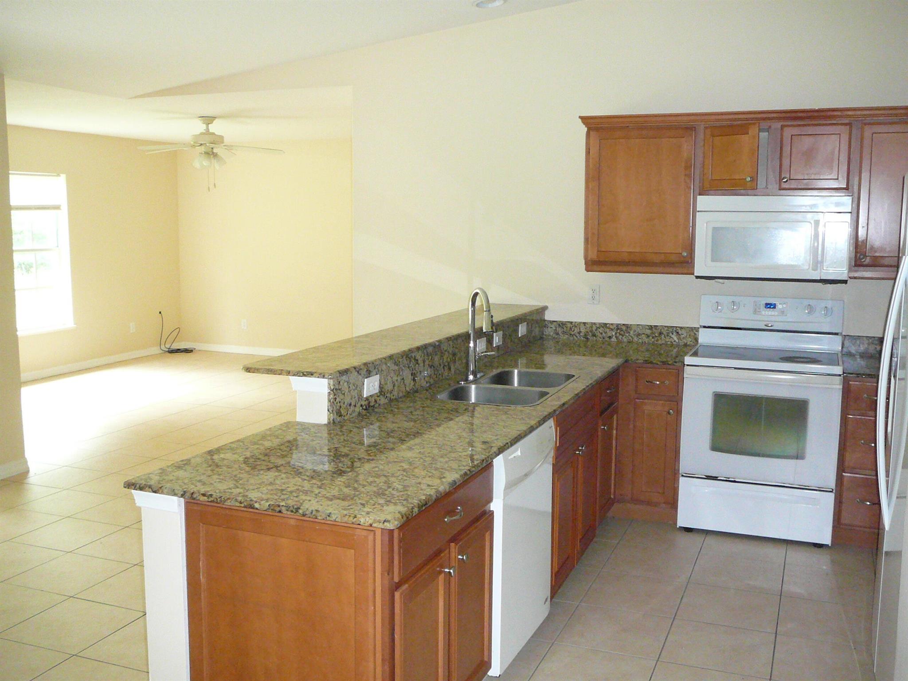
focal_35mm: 35
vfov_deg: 40.7
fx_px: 918
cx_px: 454
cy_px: 340
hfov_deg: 52.6
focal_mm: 5.2
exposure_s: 1/30
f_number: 2.8
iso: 400
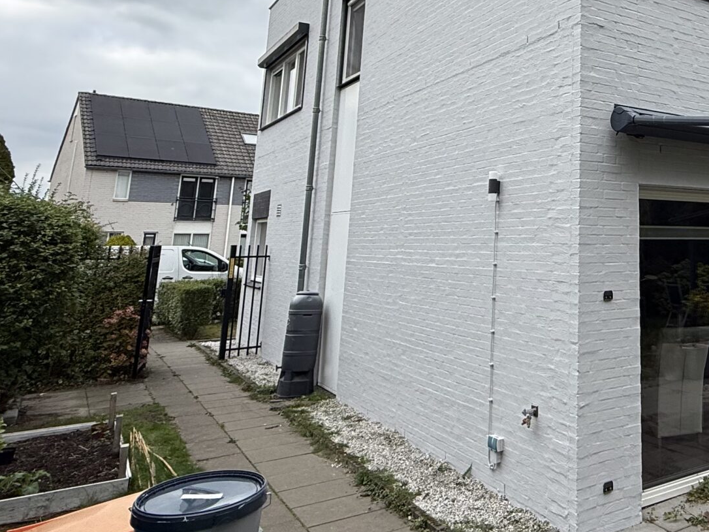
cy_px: 108
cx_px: 614
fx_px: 676
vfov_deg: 41.2
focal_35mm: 33
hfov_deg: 50.3
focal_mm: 2.22
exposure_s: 1/631
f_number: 2.2
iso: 64
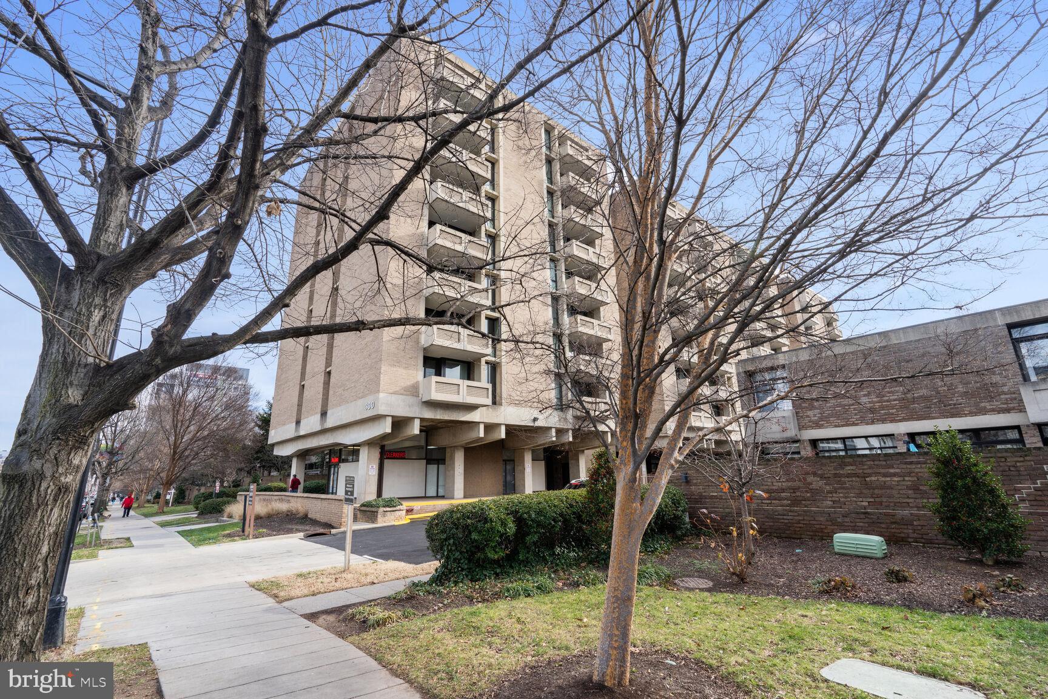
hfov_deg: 95.0
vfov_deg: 72.1
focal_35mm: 16
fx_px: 480
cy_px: 350
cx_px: 524
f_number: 8
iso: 200
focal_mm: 16.5
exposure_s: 1/160
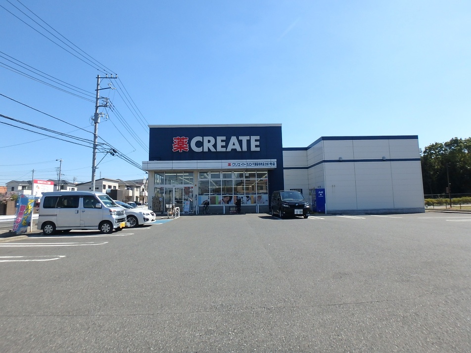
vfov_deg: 63.4
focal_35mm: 21
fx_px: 286
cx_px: 236
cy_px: 176
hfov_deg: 79.0
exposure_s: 1/1000
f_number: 3.5
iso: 125
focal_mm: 3.7
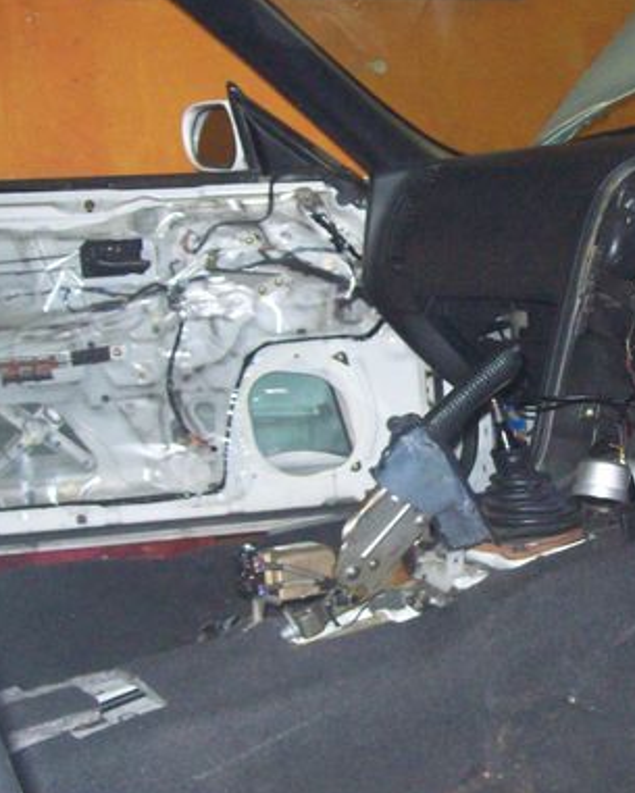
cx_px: 591
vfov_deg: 31.9
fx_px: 1385
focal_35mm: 59
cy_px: 379
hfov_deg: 24.9
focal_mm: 6
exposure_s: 1/128
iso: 400
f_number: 2.7
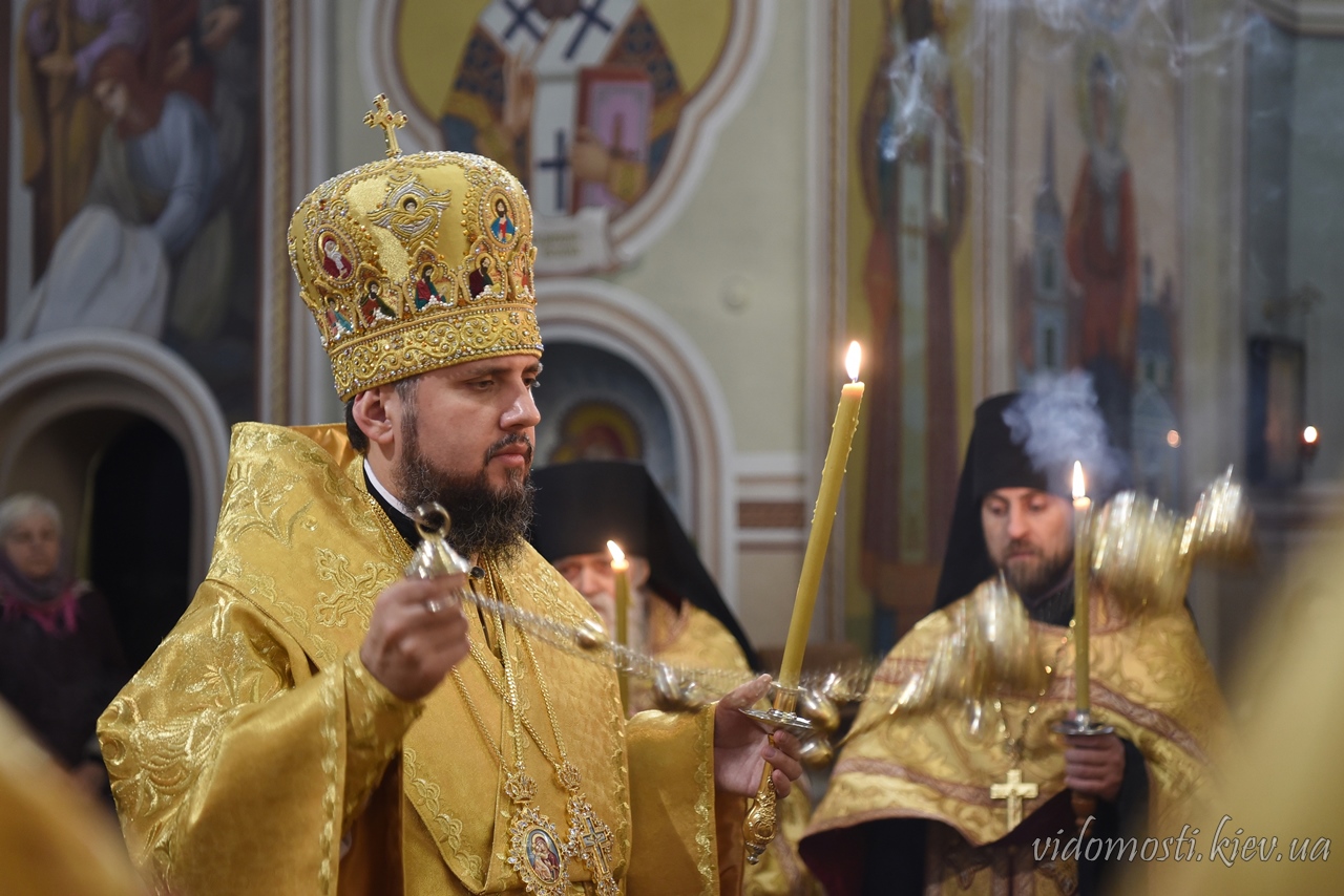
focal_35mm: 58
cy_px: 448
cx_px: 672
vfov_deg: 23.4
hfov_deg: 34.5
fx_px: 2166
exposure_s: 1/40
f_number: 2.8
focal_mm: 58
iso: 1400
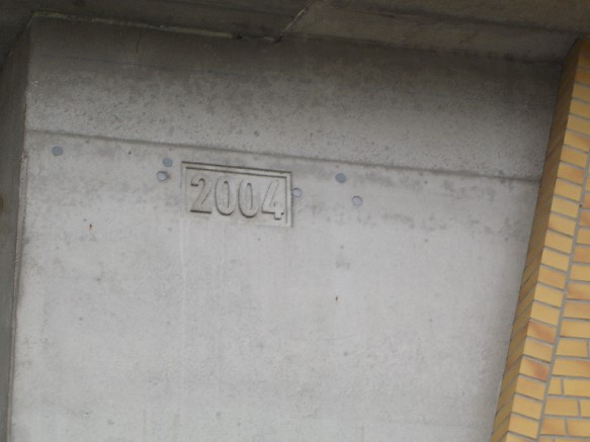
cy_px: 221
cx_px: 295
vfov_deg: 13.0
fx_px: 1943
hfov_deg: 17.3
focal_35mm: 114
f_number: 5.1
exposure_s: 1/60
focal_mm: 23.7
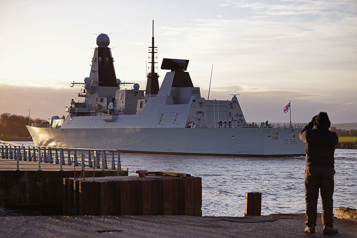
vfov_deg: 17.1
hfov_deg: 25.4
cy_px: 119
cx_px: 178
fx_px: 793
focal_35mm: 80
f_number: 3.5
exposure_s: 1/800
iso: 160
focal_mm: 80
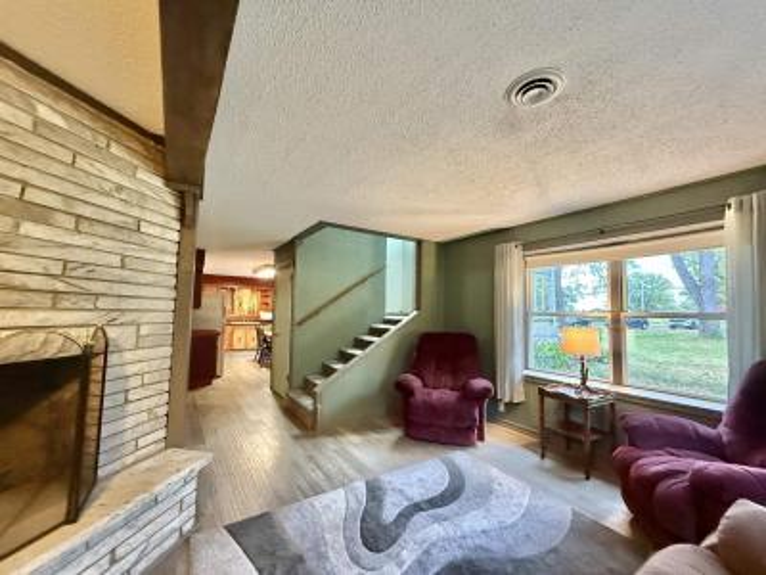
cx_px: 383
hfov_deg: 102.1
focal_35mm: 14
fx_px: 310
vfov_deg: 85.7
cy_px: 288
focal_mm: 2.22
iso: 1000
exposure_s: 1/40
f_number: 2.2
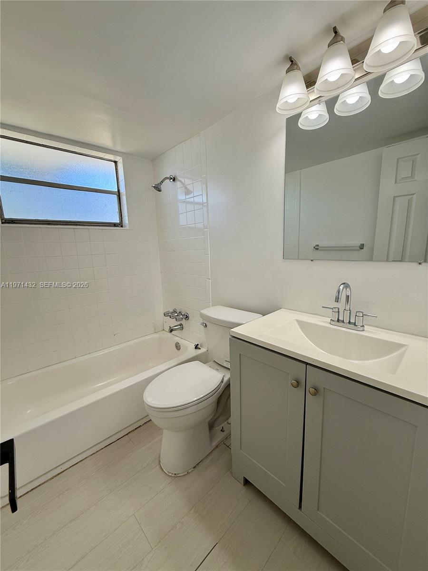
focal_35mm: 14
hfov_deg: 85.7
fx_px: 231
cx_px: 214
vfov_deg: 102.1
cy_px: 286
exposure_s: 1/120
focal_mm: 2.22
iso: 50
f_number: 2.2
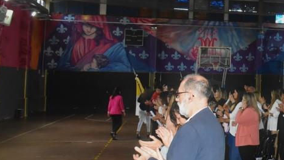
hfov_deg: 30.5
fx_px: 467
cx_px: 308
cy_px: 39
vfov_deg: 19.3
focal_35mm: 62
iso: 3200
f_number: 7.1
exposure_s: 1/100
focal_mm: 18
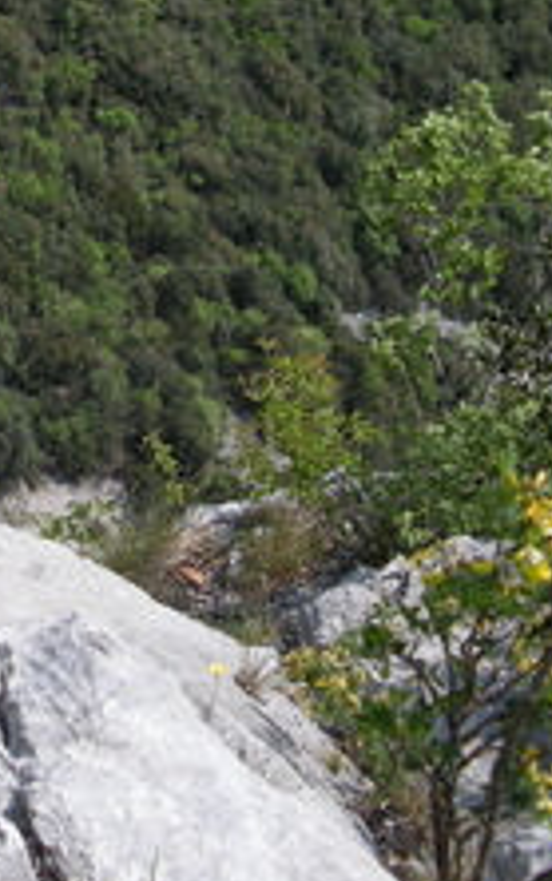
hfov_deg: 11.4
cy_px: 210
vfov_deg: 18.3
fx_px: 2716
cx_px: -119
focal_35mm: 113
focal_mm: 7.9
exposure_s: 1/855
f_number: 2.8
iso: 64
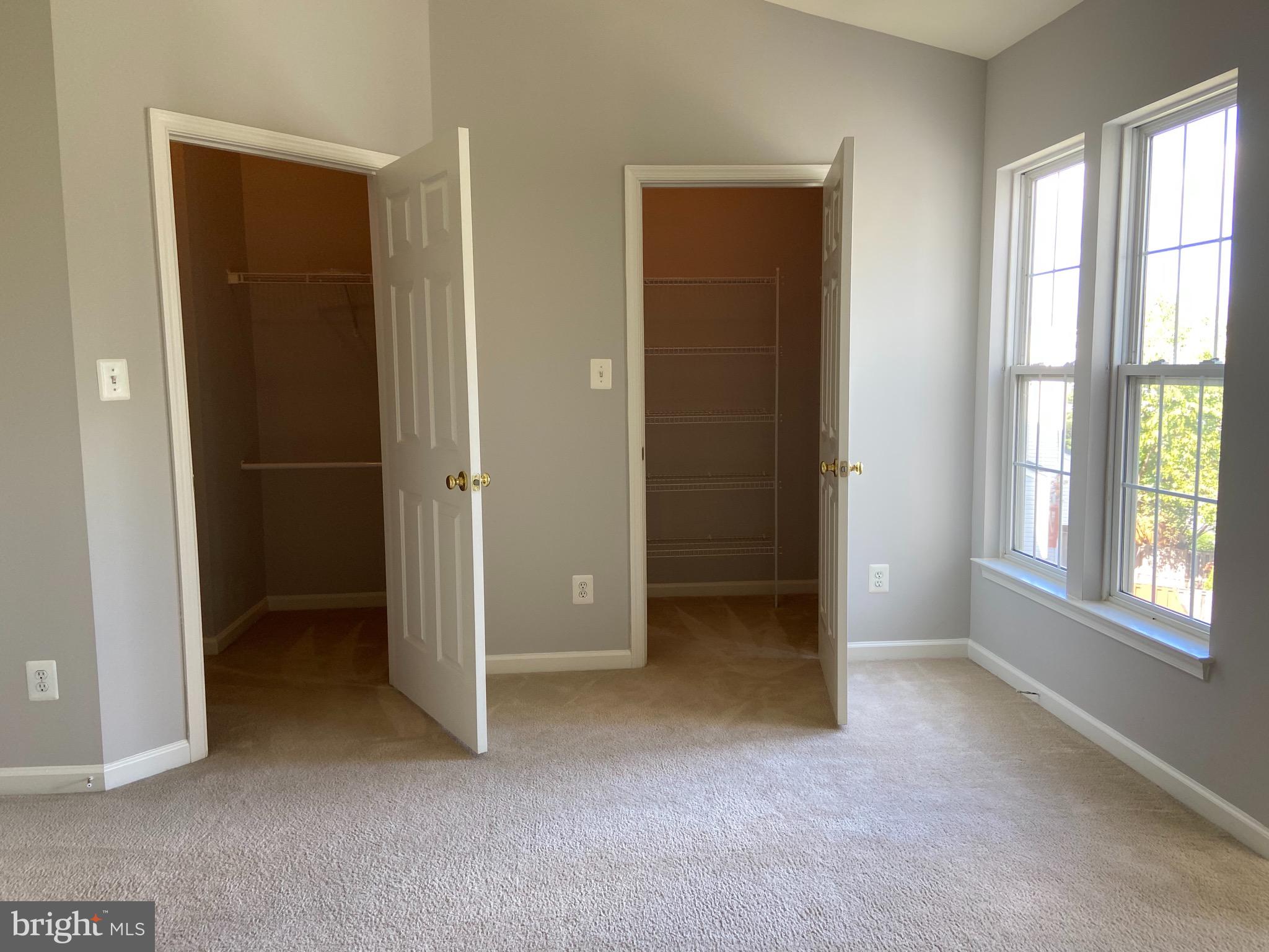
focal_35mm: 26
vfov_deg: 53.1
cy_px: 476
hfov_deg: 67.3
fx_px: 953
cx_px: 634
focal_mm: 4.25
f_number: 1.8
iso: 64
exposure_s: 1/60
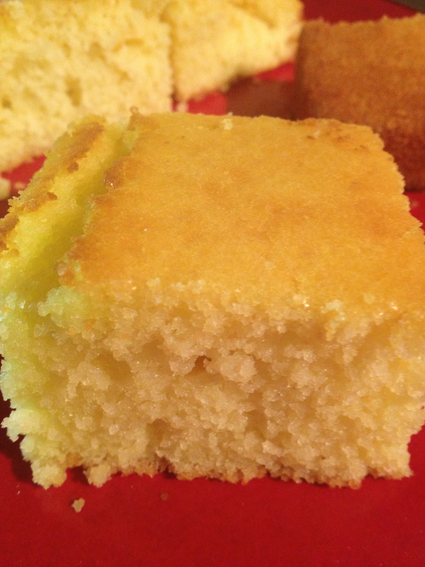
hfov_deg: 40.7
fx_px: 573
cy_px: 284
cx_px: 212
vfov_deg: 52.6
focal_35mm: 35
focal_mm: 4.28
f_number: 2.4
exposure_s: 1/20
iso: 320
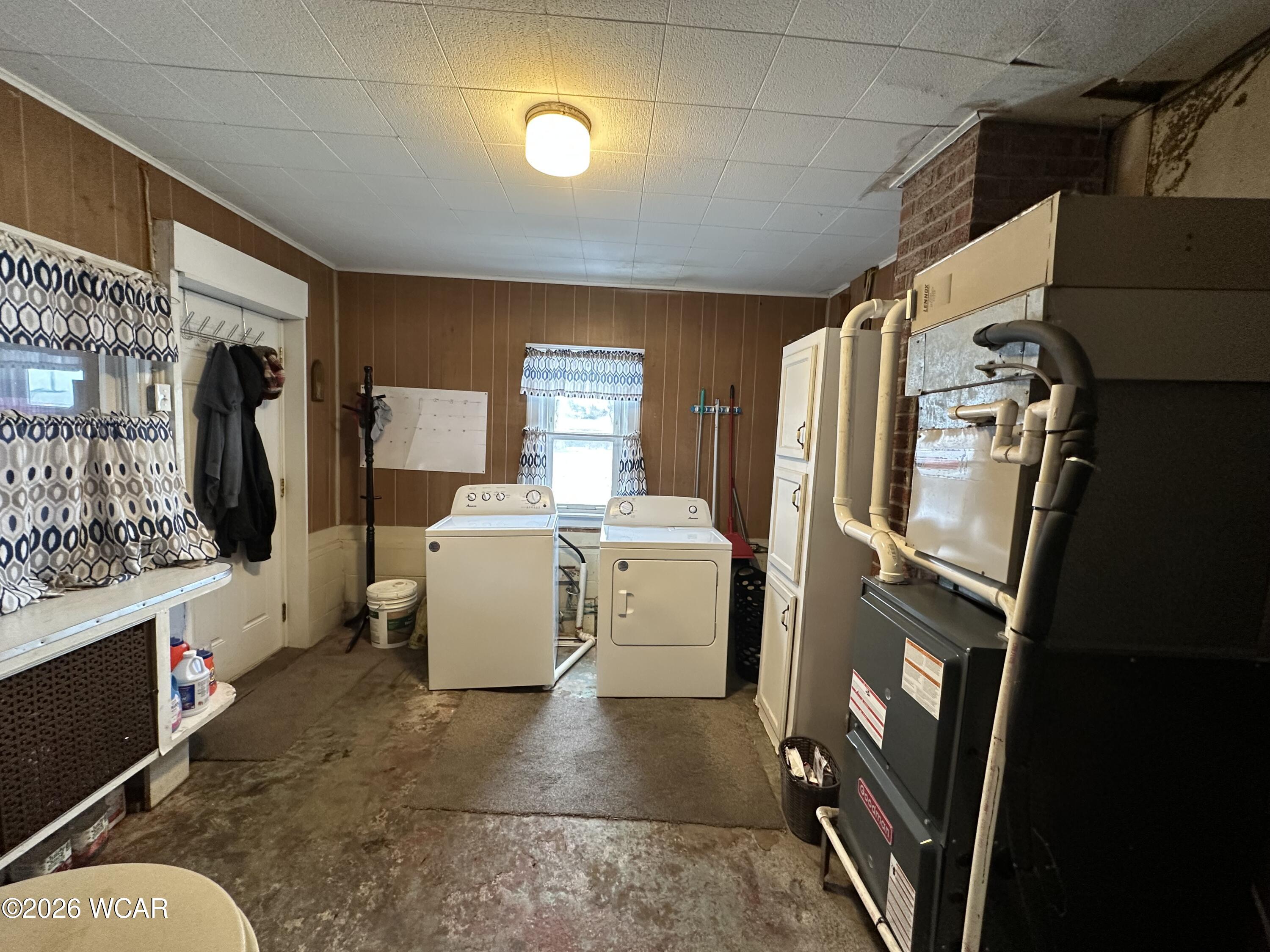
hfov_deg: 102.1
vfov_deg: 85.7
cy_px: 476
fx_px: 514
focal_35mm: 14
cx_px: 635
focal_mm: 2.22
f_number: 2.2
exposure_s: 1/60
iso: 320
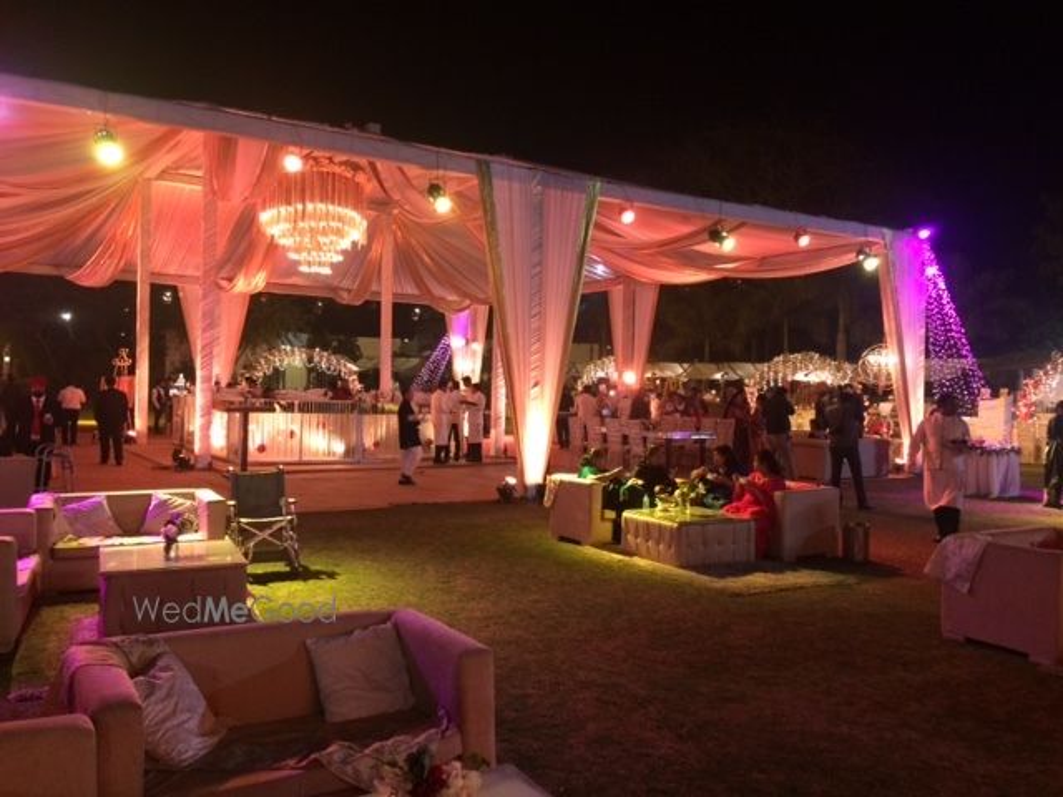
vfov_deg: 48.2
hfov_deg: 61.7
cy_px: 398
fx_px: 891
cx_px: 532
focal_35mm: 29
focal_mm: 4.15
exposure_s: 1/33
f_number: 2.2
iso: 200
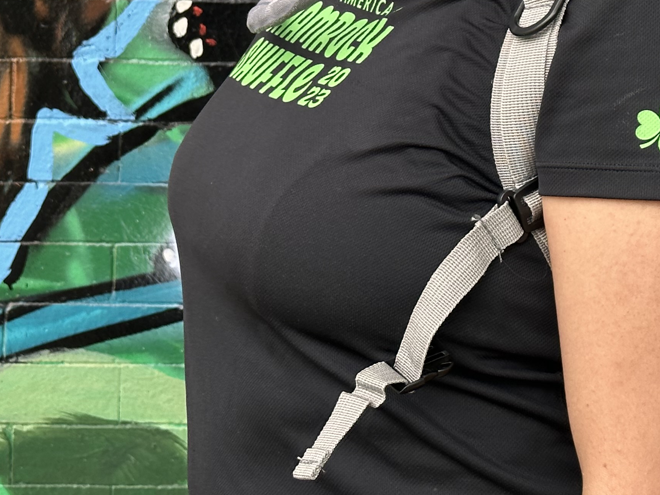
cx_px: 187
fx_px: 2135
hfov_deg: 17.5
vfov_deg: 12.9
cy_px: -68
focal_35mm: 112
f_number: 1.78
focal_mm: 6.86
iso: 64
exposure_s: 1/360
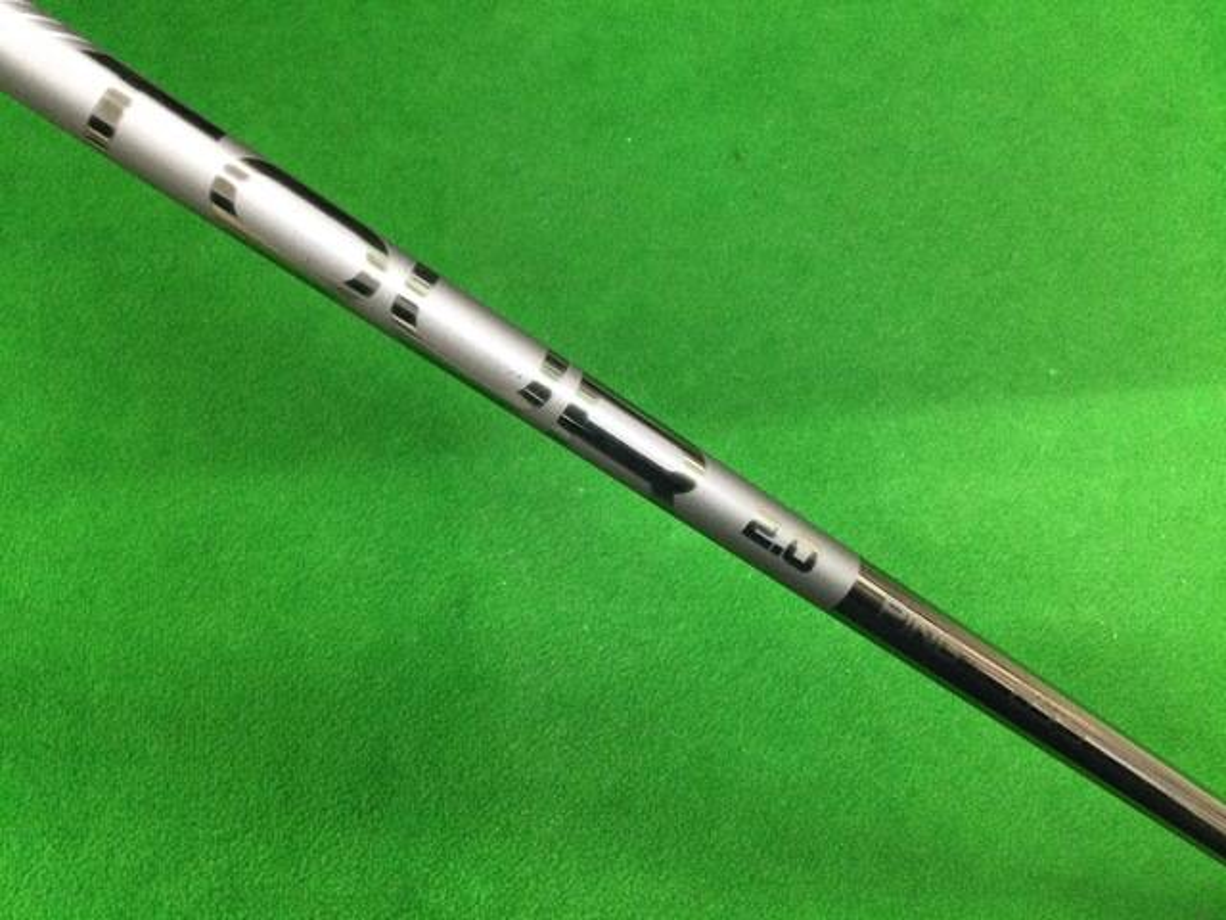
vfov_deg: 45.4
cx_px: 613
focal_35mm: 31
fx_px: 1098
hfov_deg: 58.4
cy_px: 460
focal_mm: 3.3
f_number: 2.4
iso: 200
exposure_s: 1/30
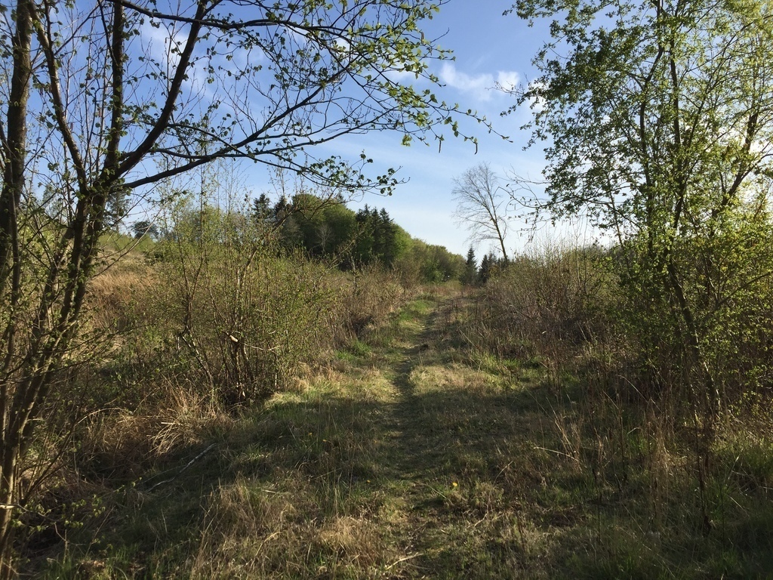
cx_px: 386
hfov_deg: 61.7
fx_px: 648
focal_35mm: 29
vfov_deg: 48.2
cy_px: 290
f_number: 2.2
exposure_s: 1/1721
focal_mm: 4.15
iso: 32
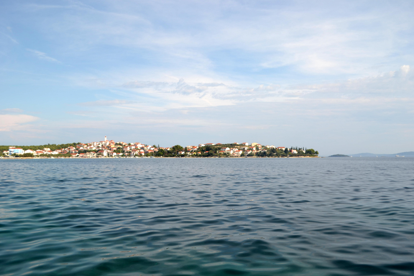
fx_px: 379
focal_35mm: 33
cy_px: 138
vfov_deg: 40.0
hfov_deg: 57.2
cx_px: 207
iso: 100
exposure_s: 1/160
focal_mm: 22
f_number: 6.3
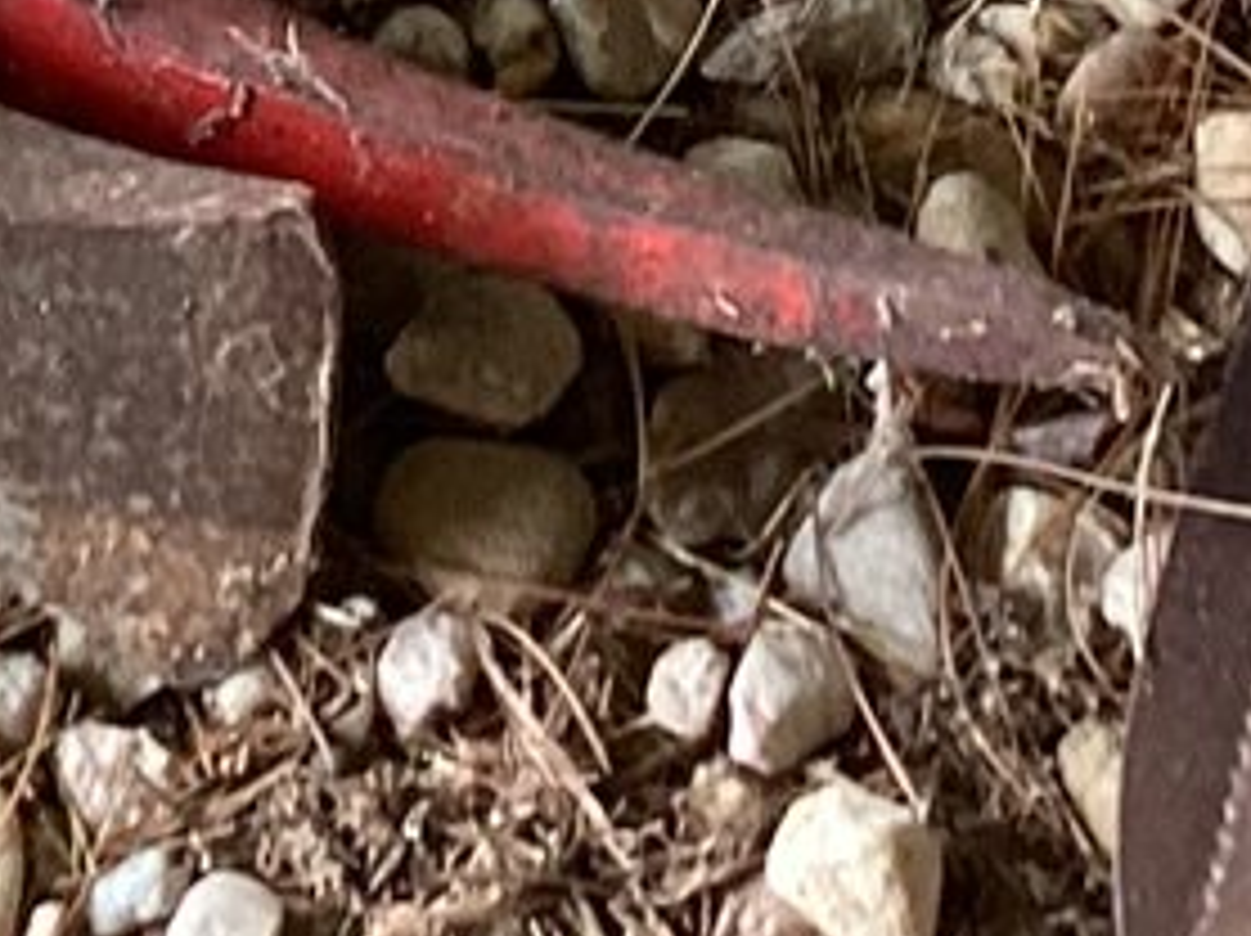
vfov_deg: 8.2
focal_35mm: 169
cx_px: 209
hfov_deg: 11.7
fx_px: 6102
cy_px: -1159
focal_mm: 3.3
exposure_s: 1/60
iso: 80
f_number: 2.4
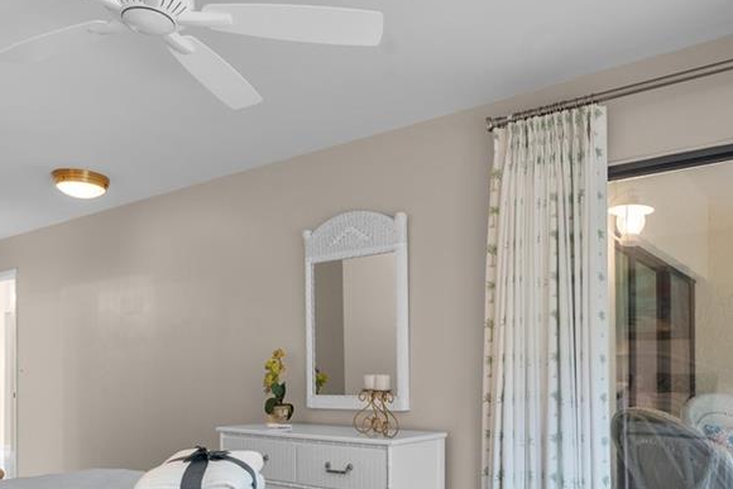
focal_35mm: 30
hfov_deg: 61.7
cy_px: 385
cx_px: 413
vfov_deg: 41.9
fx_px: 611
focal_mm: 17
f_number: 8
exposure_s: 1/2
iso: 1600
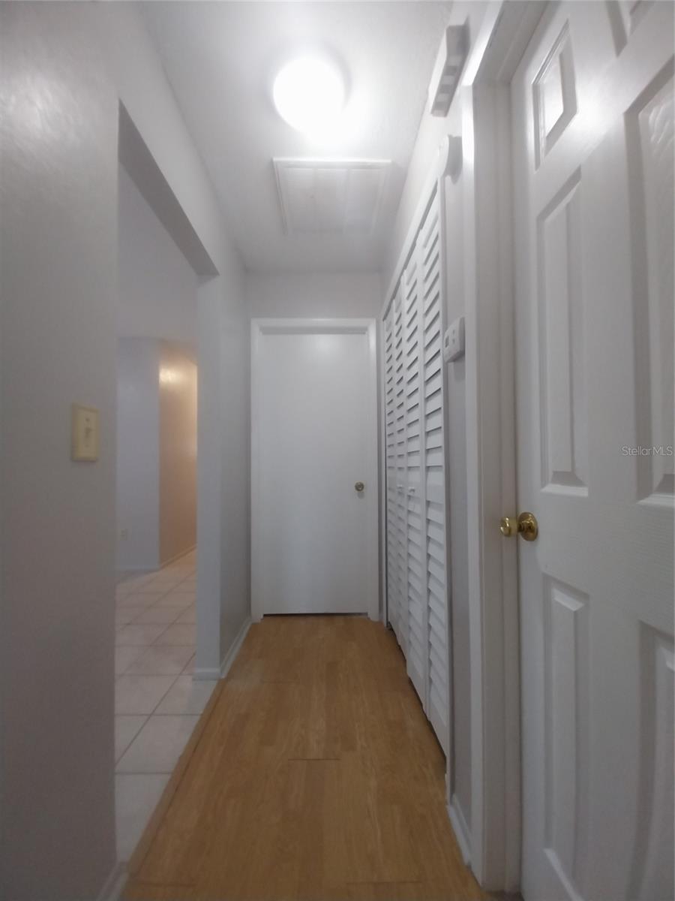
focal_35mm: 13
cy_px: 450
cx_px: 338
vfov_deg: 106.2
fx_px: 338
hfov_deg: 89.9
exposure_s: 1/30.1
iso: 161
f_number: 2.2
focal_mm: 1.13
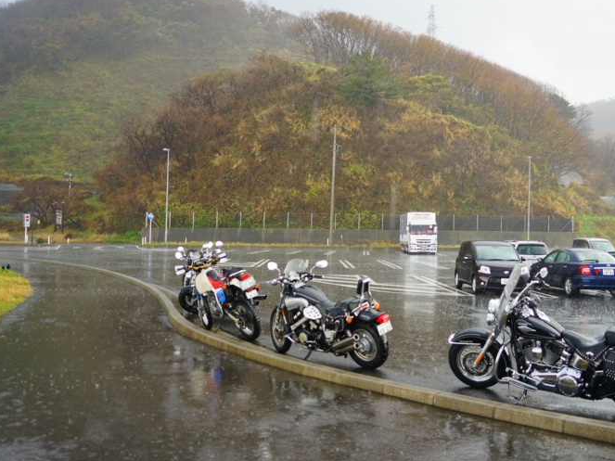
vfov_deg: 39.6
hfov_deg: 51.1
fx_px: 639
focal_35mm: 36
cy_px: 221
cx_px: 365
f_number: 4
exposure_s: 1/60
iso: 160
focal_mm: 31
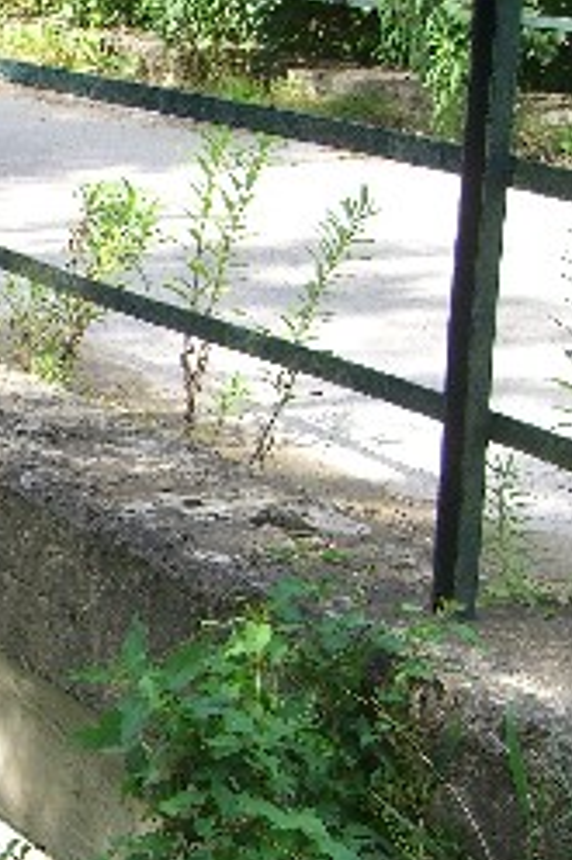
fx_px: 2219
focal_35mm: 93
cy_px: 553
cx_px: -387
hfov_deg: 13.5
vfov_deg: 21.9
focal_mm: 7.9
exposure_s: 1/250
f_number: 2.8
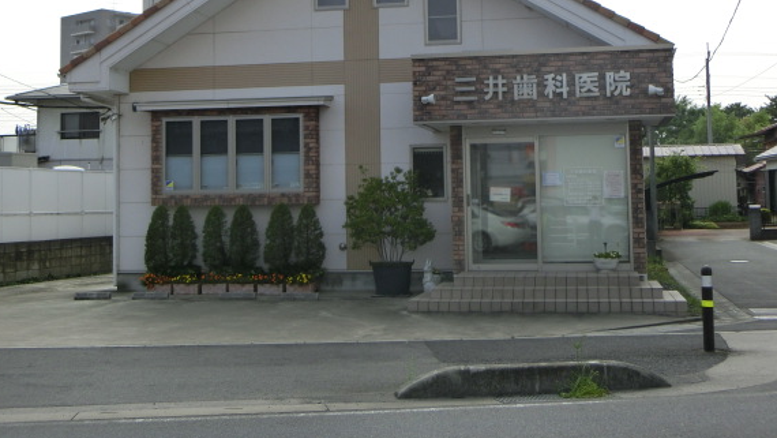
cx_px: 352
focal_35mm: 55
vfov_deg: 21.7
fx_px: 1133
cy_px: 119
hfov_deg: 37.8
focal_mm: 8
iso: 100
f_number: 4.4
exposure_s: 1/1000
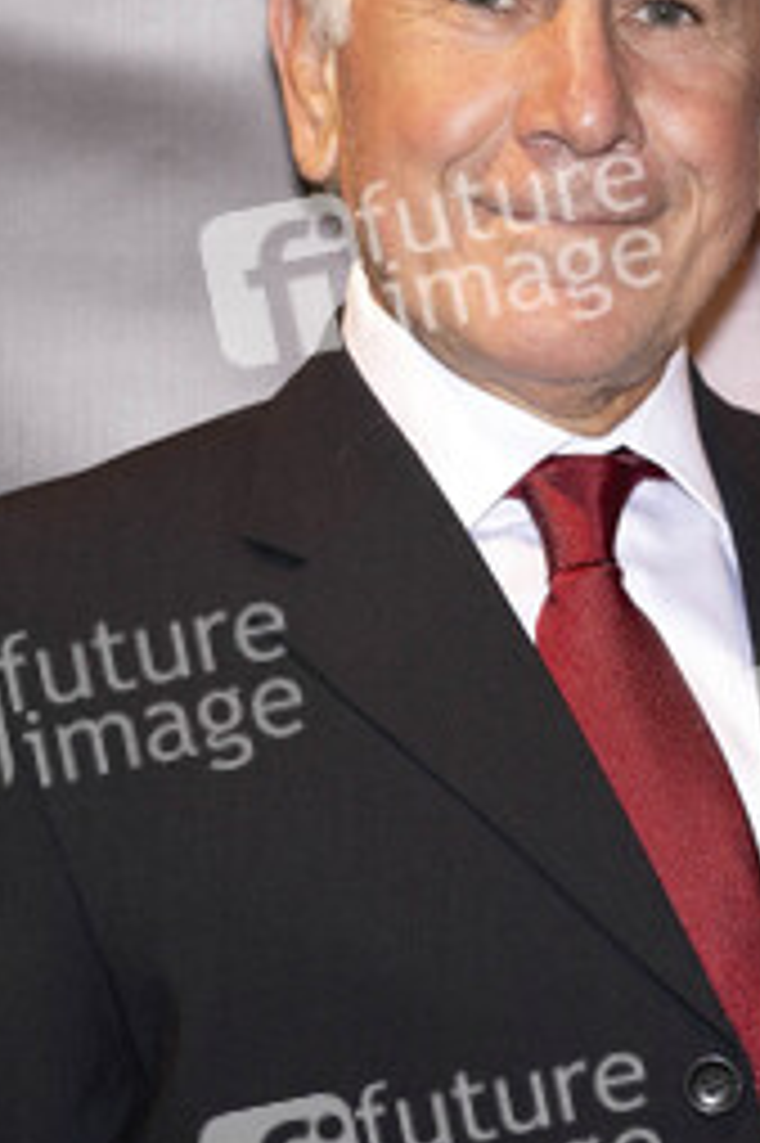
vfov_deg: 13.9
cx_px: 562
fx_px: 4693
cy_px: 486
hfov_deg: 9.2
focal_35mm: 148
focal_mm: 94
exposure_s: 1/200
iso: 800
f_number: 5
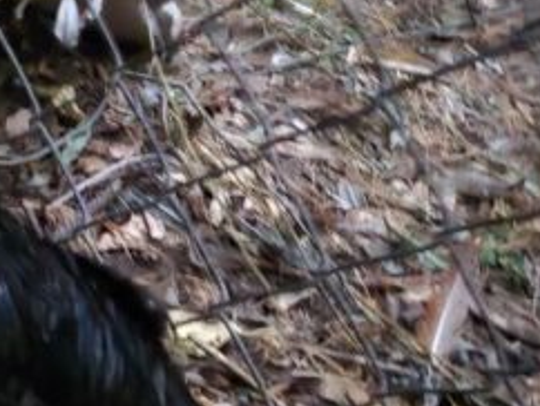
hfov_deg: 22.9
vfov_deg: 19.4
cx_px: -154
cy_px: 259
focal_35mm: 76
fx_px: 1187
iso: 2000
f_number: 1.8
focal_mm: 5.4
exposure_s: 1/2
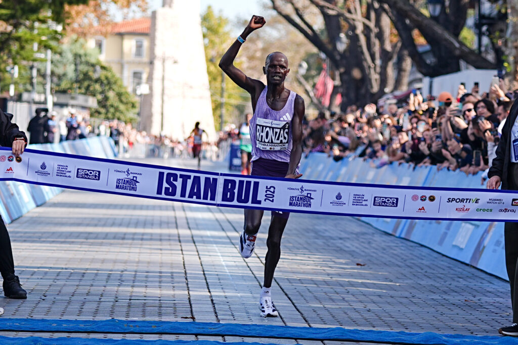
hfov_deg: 22.9
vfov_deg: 15.4
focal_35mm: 89
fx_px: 1281
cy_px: 172
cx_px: 259
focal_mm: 89
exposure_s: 1/1250
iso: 125
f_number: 2.8
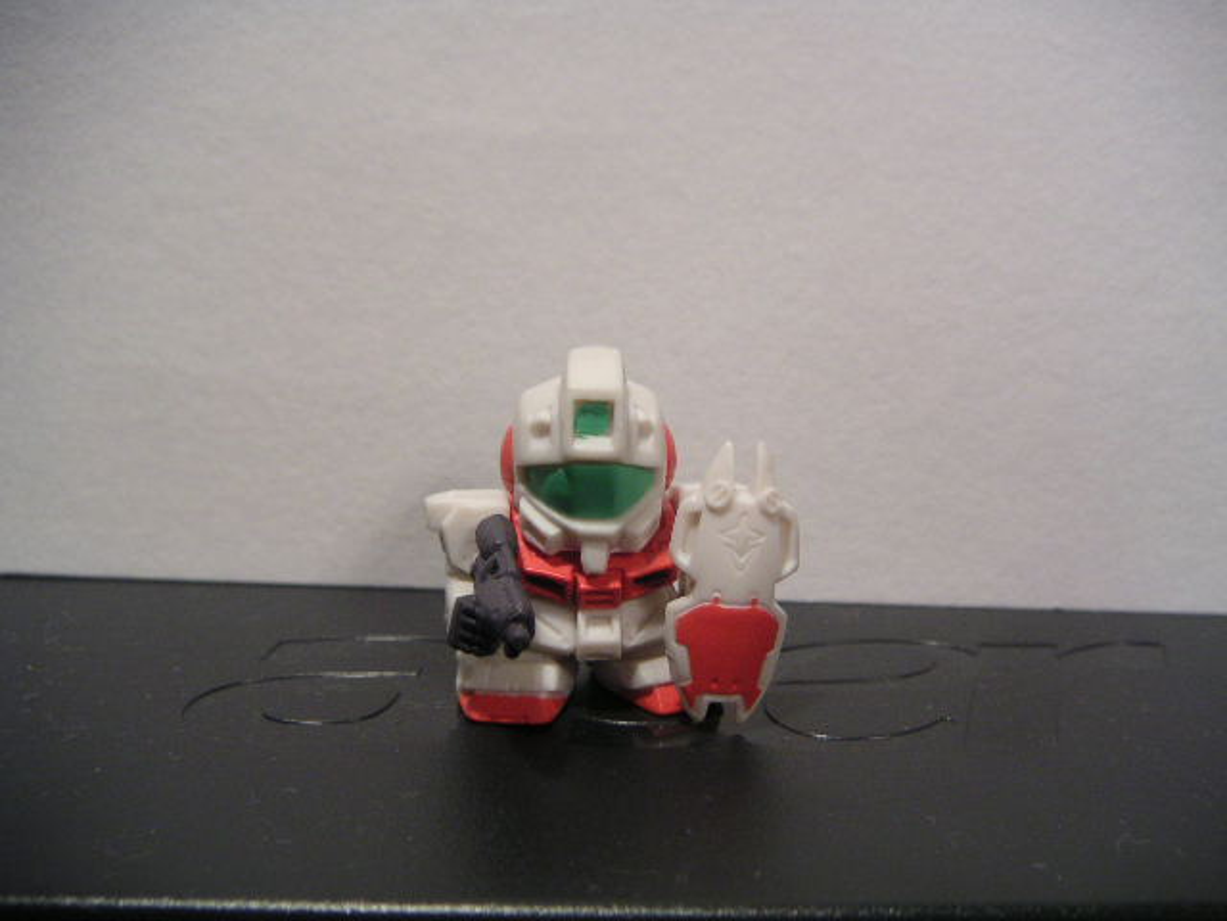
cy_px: 460
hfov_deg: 42.9
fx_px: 1560
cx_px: 614
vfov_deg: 32.9
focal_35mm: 44
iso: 100
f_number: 2.9
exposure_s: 1/3
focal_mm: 6.8
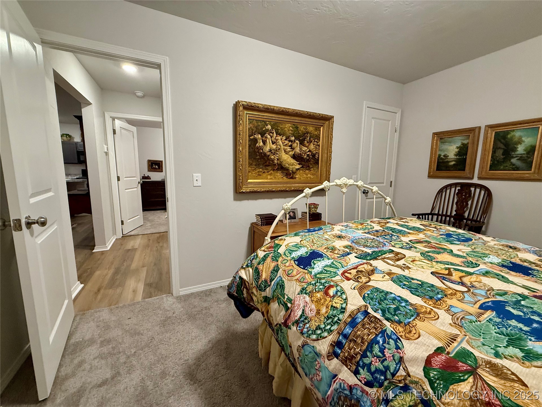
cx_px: 271
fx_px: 219
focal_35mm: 14
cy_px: 204
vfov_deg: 85.7
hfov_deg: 102.1
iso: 250
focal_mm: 2.22
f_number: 2.2
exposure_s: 1/60
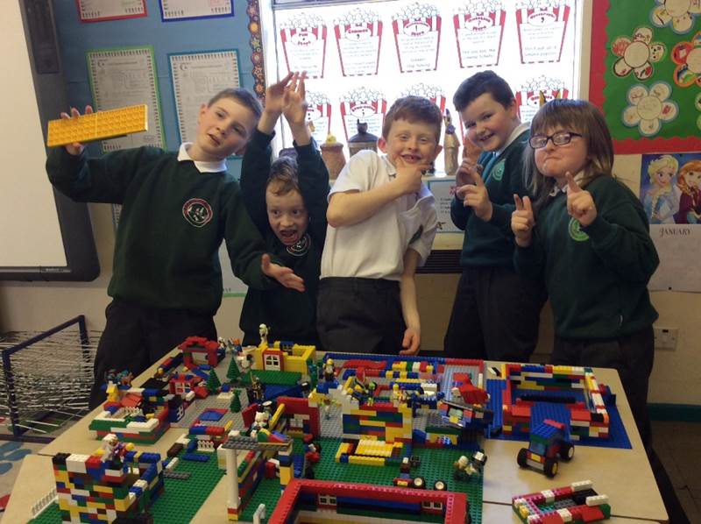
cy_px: 262
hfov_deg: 56.9
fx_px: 647
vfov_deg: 44.1
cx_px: 350
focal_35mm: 32
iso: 50
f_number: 2.4
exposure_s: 1/25
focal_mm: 3.3
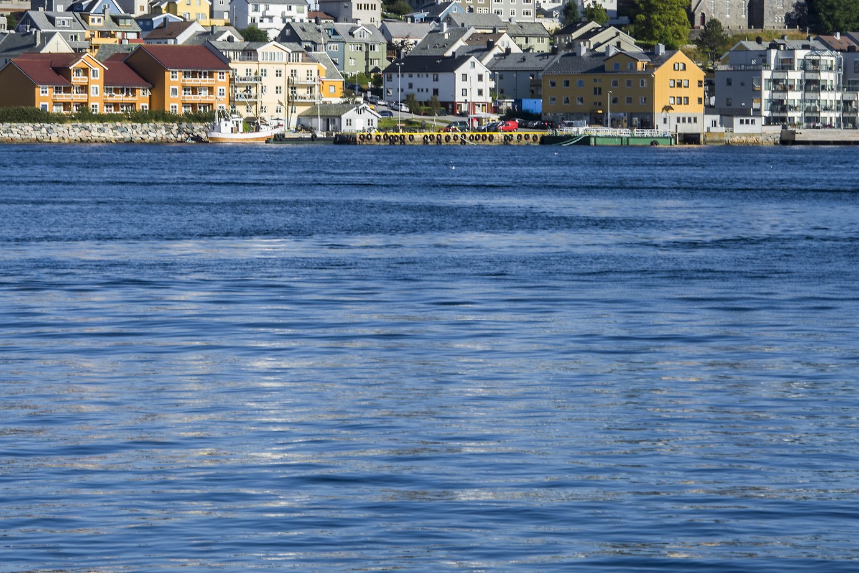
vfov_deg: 8.0
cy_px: 110
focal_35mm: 172
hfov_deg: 11.9
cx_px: 271
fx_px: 4104
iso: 100
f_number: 10
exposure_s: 1/200
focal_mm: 66
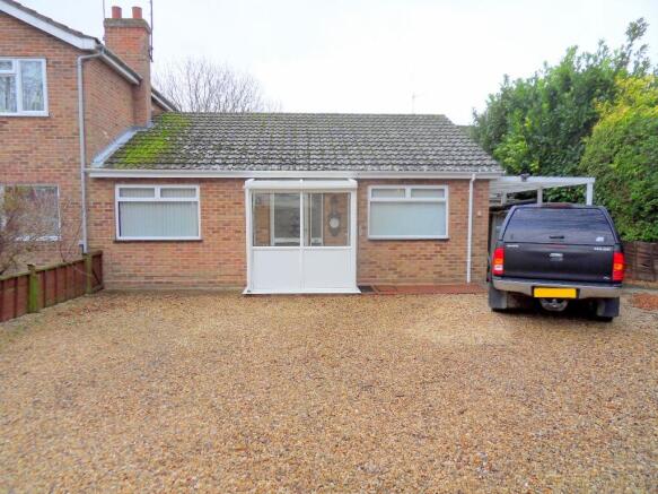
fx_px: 456
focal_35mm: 24
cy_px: 247
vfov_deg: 56.8
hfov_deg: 71.6
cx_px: 329
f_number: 3.3
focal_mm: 4.2
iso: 80
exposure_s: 1/125
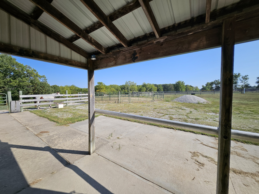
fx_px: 97
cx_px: 130
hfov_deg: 106.2
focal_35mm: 13
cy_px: 97
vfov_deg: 89.9
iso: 32
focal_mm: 1.74
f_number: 2.2
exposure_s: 1/1111
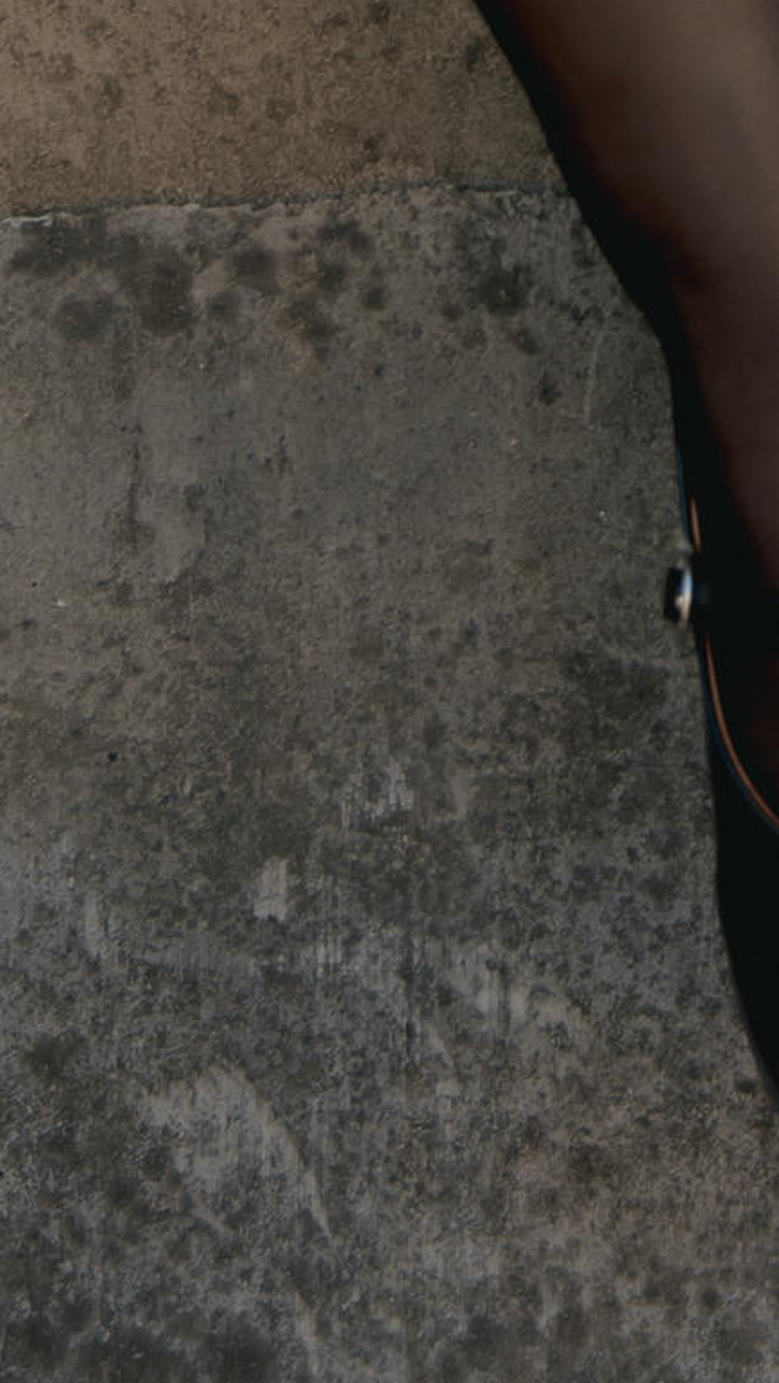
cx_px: 859
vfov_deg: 9.6
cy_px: -1516
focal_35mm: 207
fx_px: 7599
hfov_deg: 5.8
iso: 100
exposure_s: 1/250
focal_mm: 39
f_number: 3.5
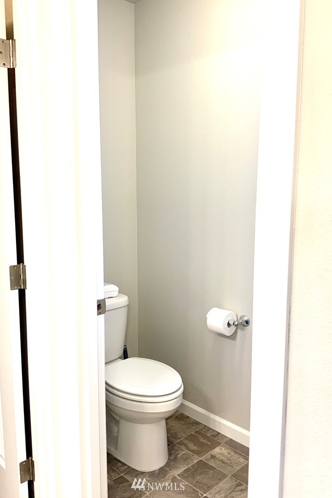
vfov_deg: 60.3
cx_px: 159
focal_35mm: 31
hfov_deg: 42.3
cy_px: 247
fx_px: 429
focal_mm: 3
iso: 50
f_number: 1.8
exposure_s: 1/60
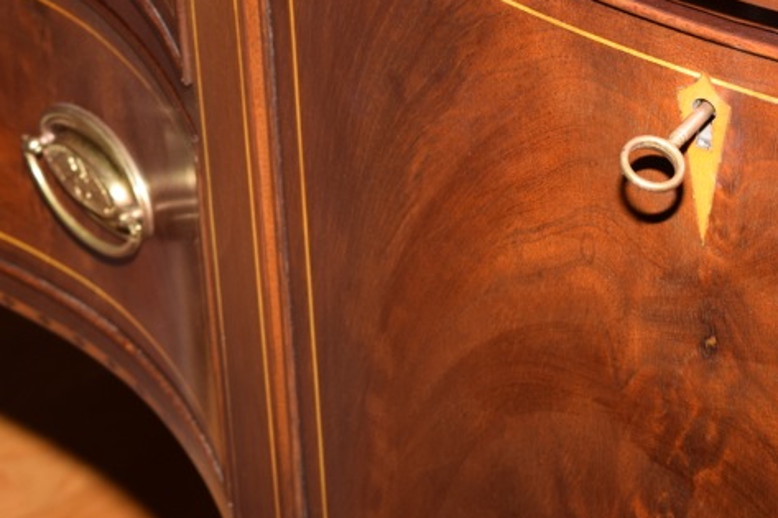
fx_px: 3154
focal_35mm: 146
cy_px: 65
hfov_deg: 14.1
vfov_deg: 9.4
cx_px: 362
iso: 100
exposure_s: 1/60
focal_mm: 46
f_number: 8
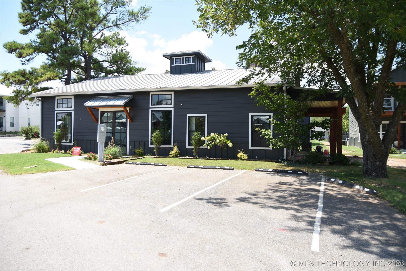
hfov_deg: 64.6
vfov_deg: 45.7
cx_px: 203
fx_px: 321
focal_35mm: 28
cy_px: 136
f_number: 3.2
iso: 100
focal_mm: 19
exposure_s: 1/800
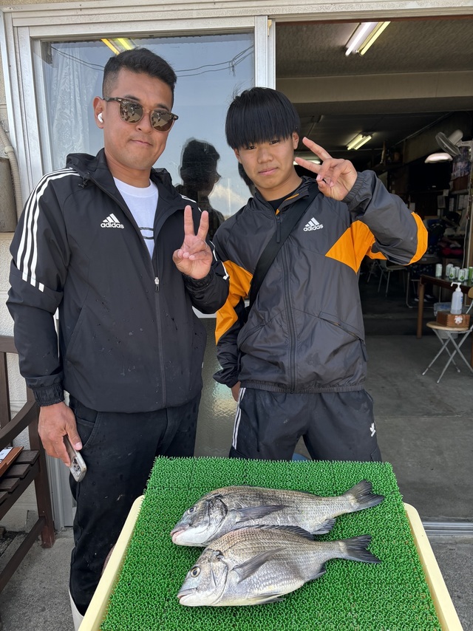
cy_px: 316
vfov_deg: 67.3
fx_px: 474
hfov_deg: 53.0
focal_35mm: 26
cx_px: 236
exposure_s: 1/432
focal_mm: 5.96
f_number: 1.6
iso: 50
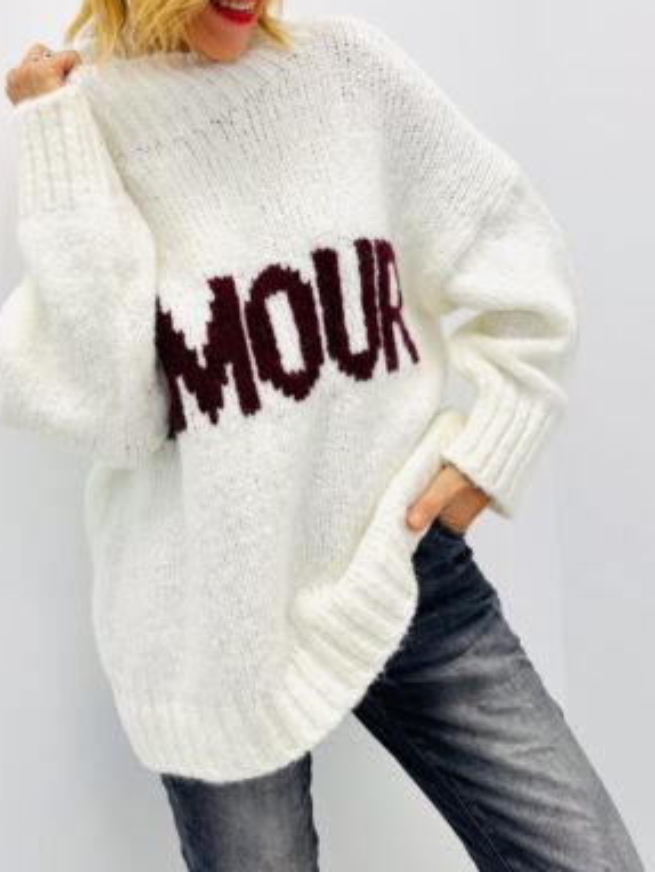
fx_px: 983
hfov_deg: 36.8
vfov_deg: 47.2
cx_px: 274
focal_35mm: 39
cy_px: 302
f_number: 1.6
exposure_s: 1/249
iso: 40
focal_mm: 5.96
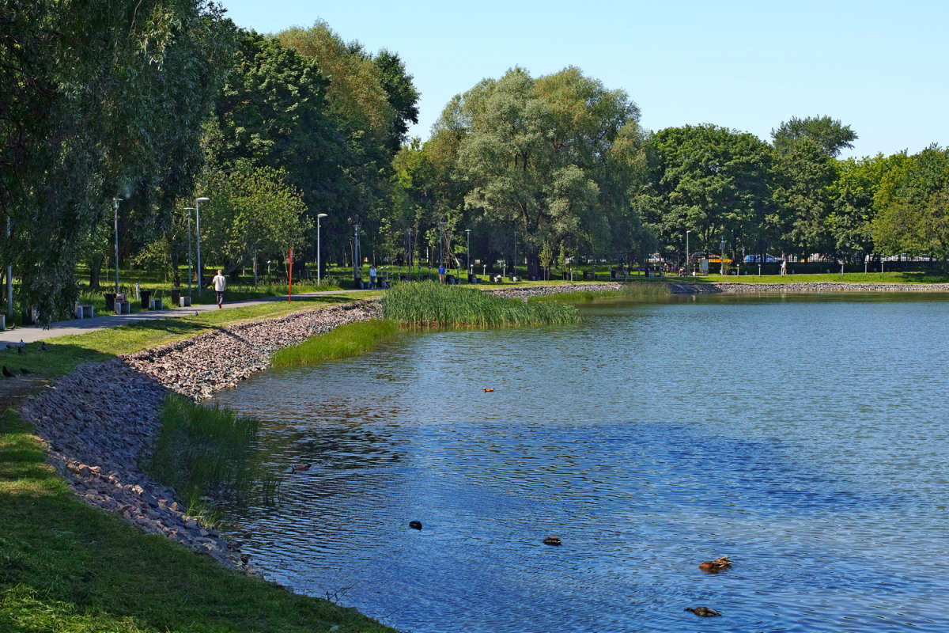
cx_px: 474
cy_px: 316
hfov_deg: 30.5
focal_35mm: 66
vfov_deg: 20.6
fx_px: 1740
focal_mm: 50
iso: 100
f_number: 8
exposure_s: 1/200
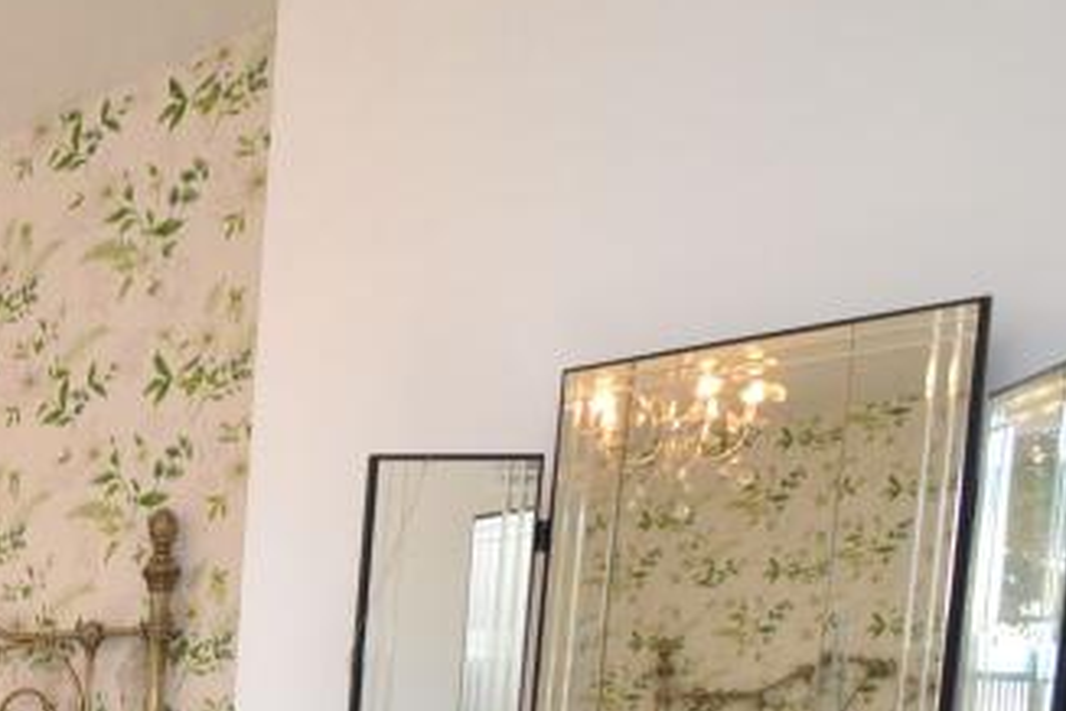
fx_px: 1392
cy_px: 863
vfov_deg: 25.6
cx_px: -437
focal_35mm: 47
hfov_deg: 29.8
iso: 400
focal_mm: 10
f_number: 4.5
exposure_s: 1/80
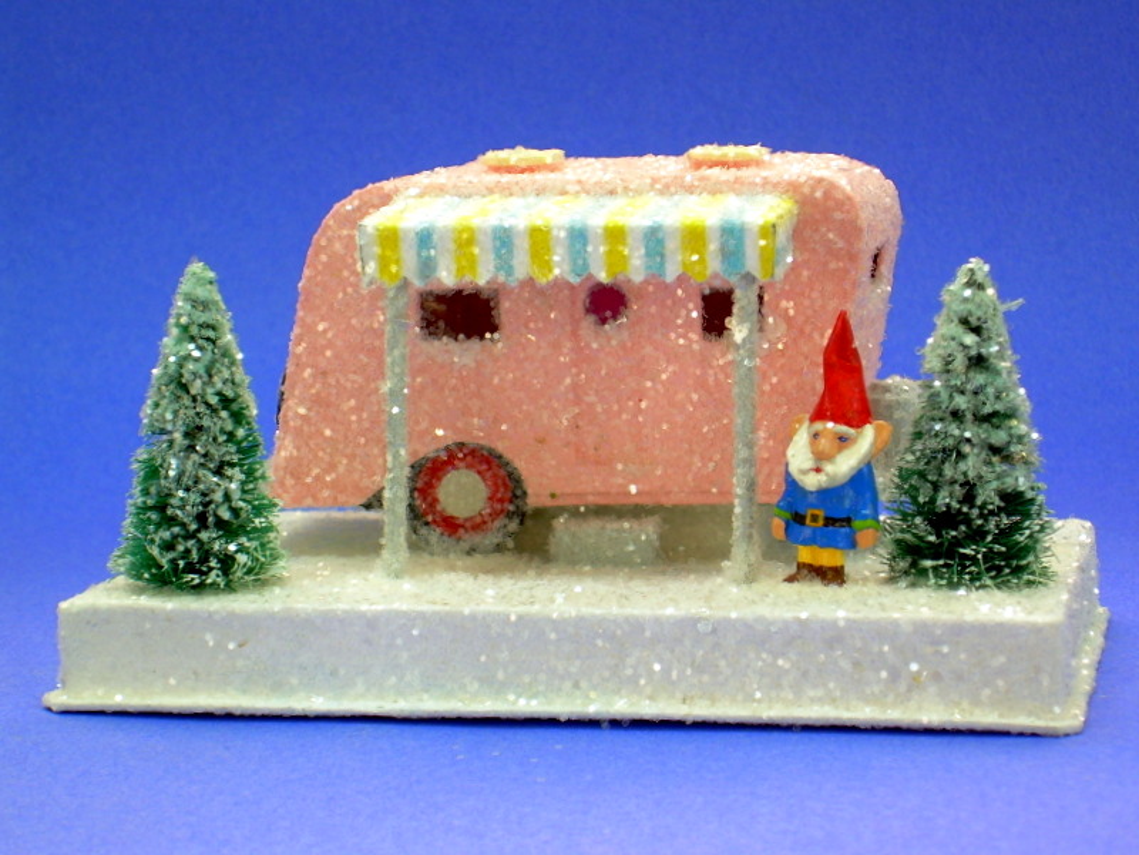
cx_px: 570
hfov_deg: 18.5
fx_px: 3488
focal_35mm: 106
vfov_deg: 14.0
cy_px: 428
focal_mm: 18.2
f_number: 4.8
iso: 50
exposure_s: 1/11.3
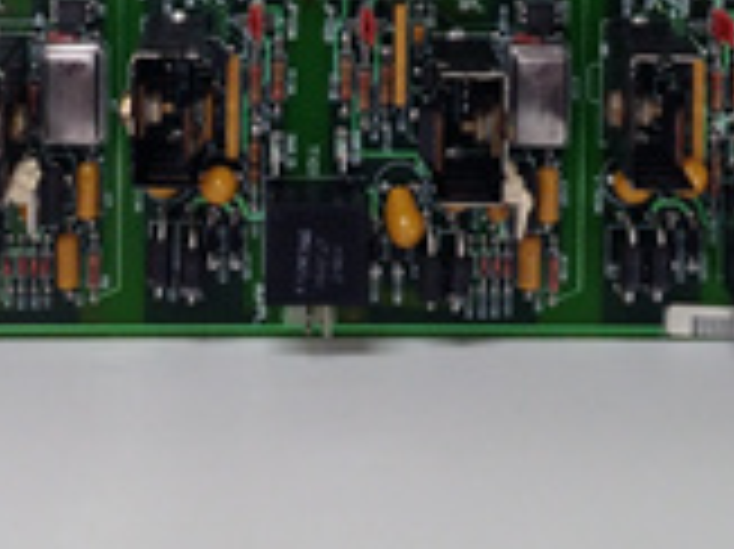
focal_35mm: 83
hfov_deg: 23.6
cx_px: 351
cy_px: -218
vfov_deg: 16.5
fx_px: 1759
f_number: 2
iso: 152
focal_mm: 3.79
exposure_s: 1/33
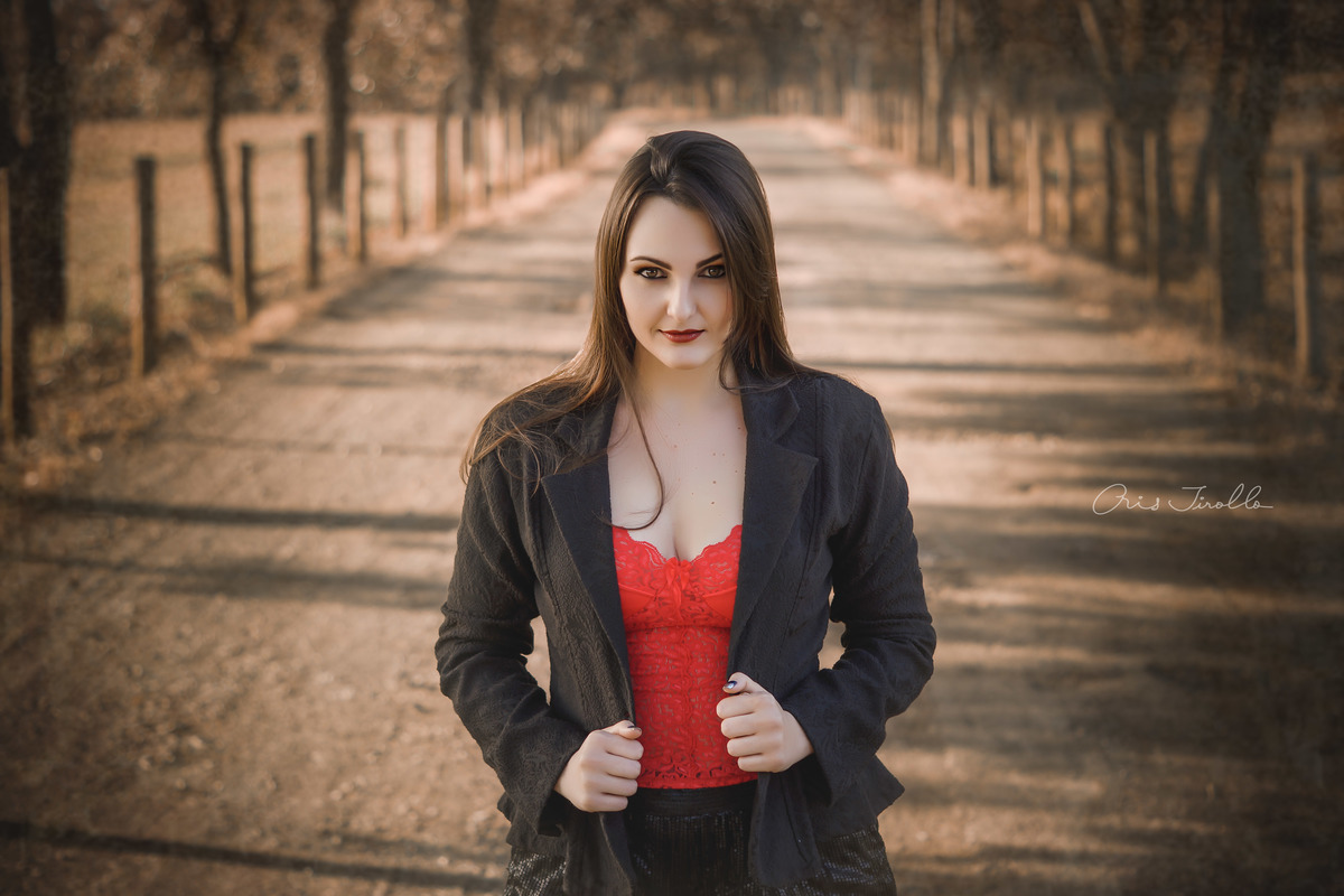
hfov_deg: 27.0
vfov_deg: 18.2
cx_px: 672
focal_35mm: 75
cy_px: 448
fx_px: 2800
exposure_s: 1/320
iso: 100
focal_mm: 50
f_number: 2.2
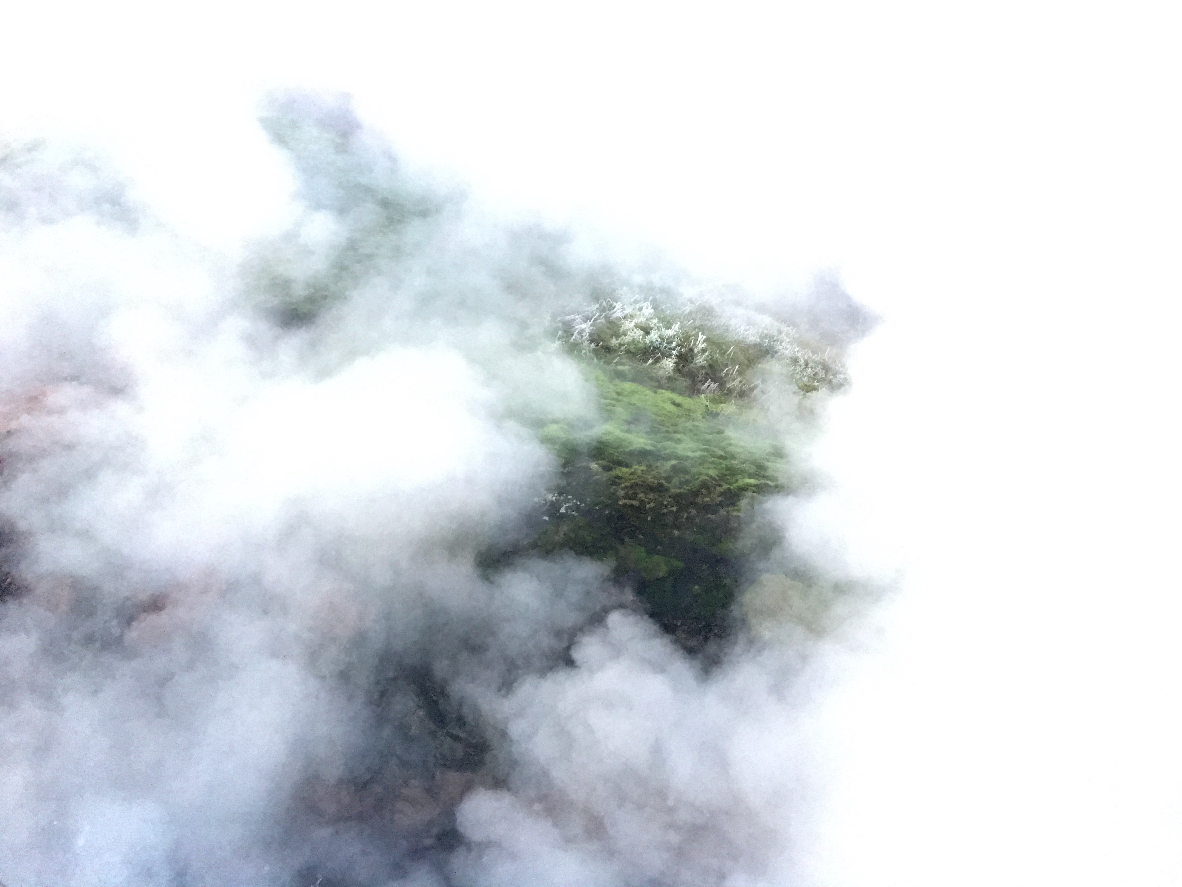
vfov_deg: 48.2
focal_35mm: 29
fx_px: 990
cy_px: 444
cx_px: 591
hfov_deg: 61.7
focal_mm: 4.15
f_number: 2.2
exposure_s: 1/1012
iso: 1000
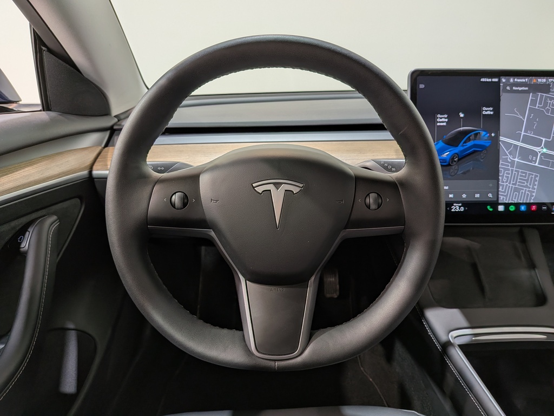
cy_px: 208
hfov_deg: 71.6
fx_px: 384
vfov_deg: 56.8
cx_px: 277
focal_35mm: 24
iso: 41
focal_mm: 4.53
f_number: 1.7
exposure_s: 1/25
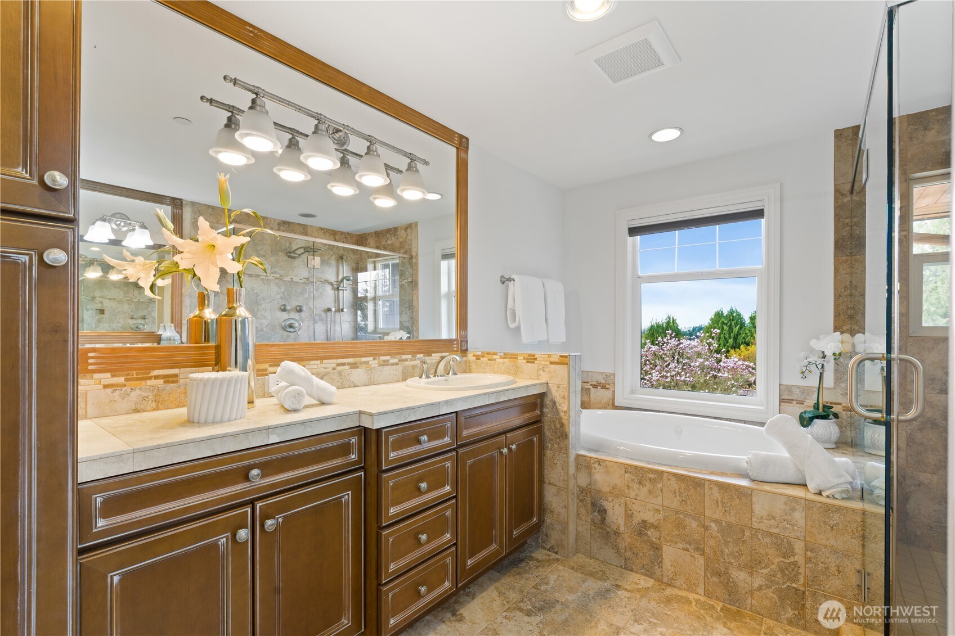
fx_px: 424
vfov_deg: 73.7
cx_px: 478
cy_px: 318
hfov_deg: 96.7
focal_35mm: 16
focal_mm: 16
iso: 160
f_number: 9
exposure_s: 1/3
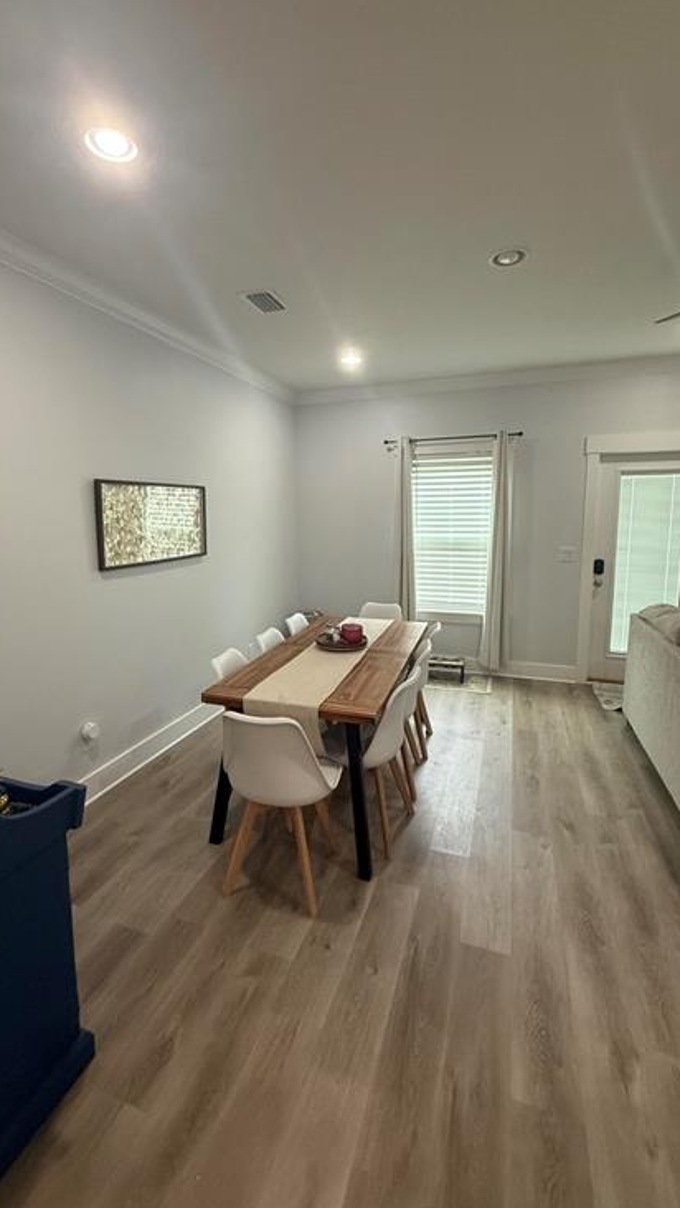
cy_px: 579
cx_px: 328
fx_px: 513
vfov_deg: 99.3
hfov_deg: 67.1
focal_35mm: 16
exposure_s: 1/120
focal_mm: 2.22
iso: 320
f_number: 2.2
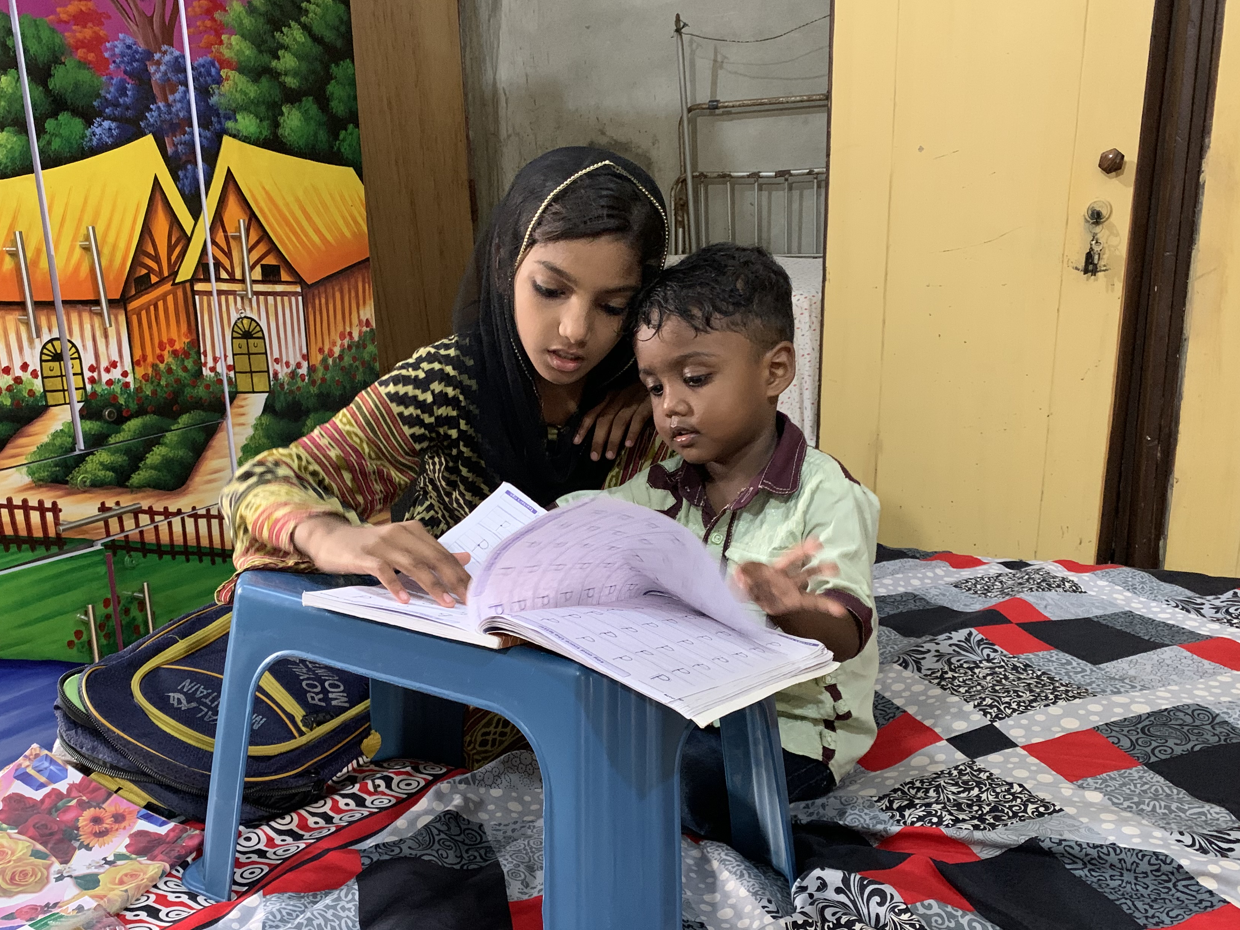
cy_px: 533
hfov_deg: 56.8
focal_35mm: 32
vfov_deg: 44.0
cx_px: 584
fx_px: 1146
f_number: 1.8
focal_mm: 4.25
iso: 400
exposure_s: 1/34
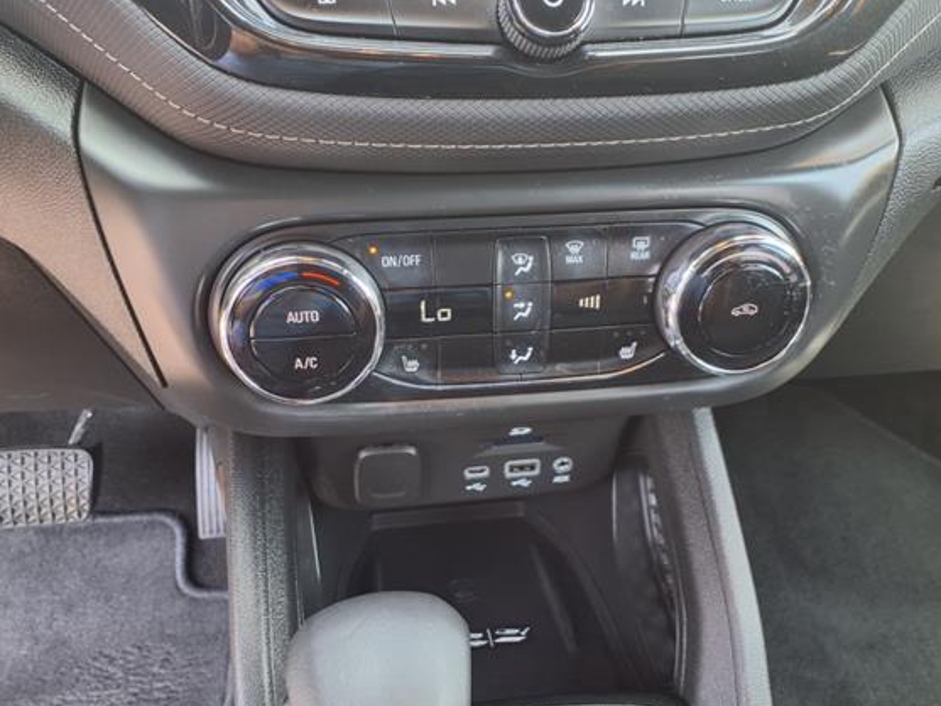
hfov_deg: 58.3
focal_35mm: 31
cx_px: 473
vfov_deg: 45.4
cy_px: 334
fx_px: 843
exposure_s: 1/40
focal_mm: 3.58
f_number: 1.9
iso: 100
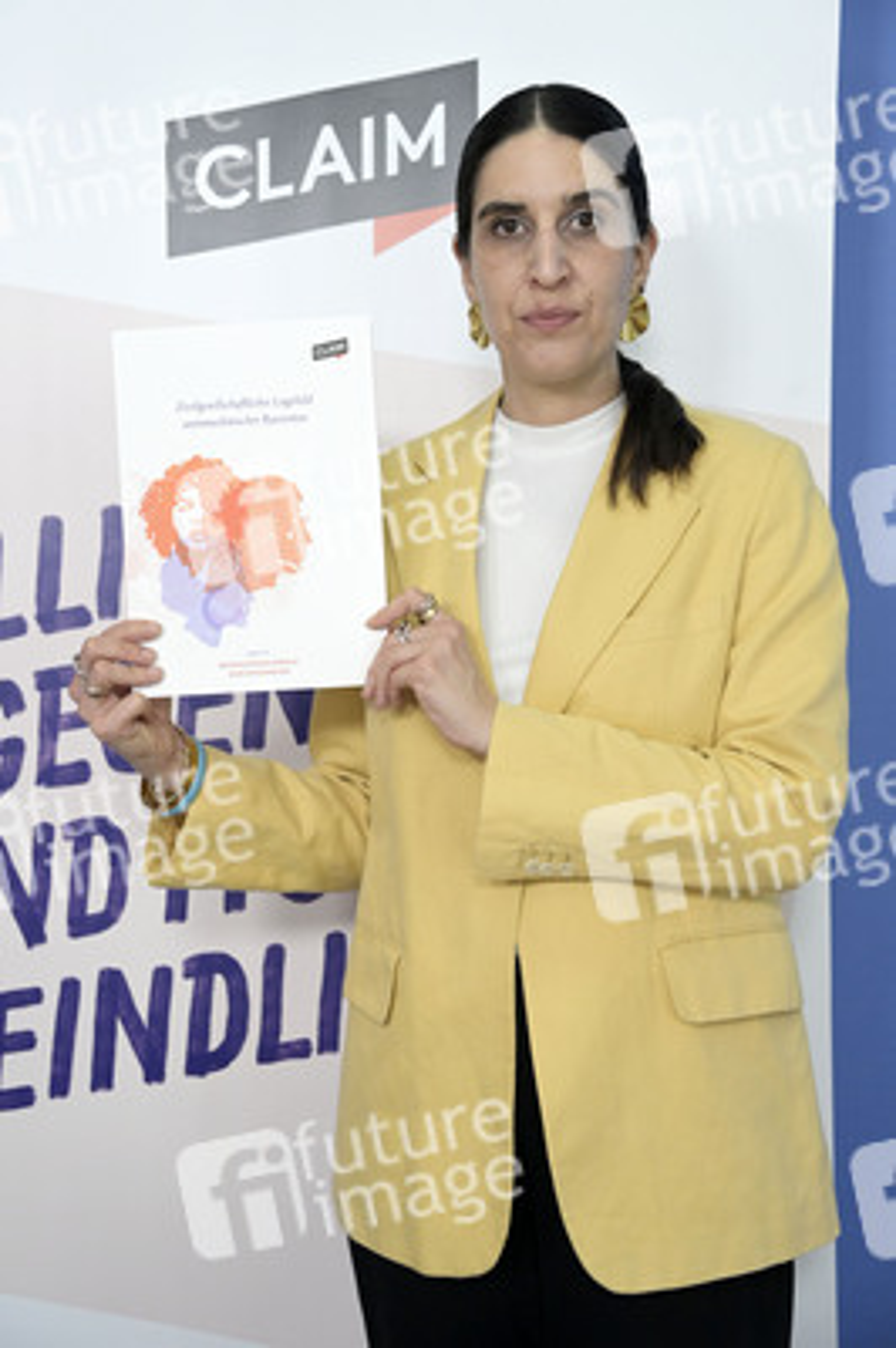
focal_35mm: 50
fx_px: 1870
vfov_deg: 39.6
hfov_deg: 26.9
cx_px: 448
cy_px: 674
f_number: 4
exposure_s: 1/1600
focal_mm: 50
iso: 4000
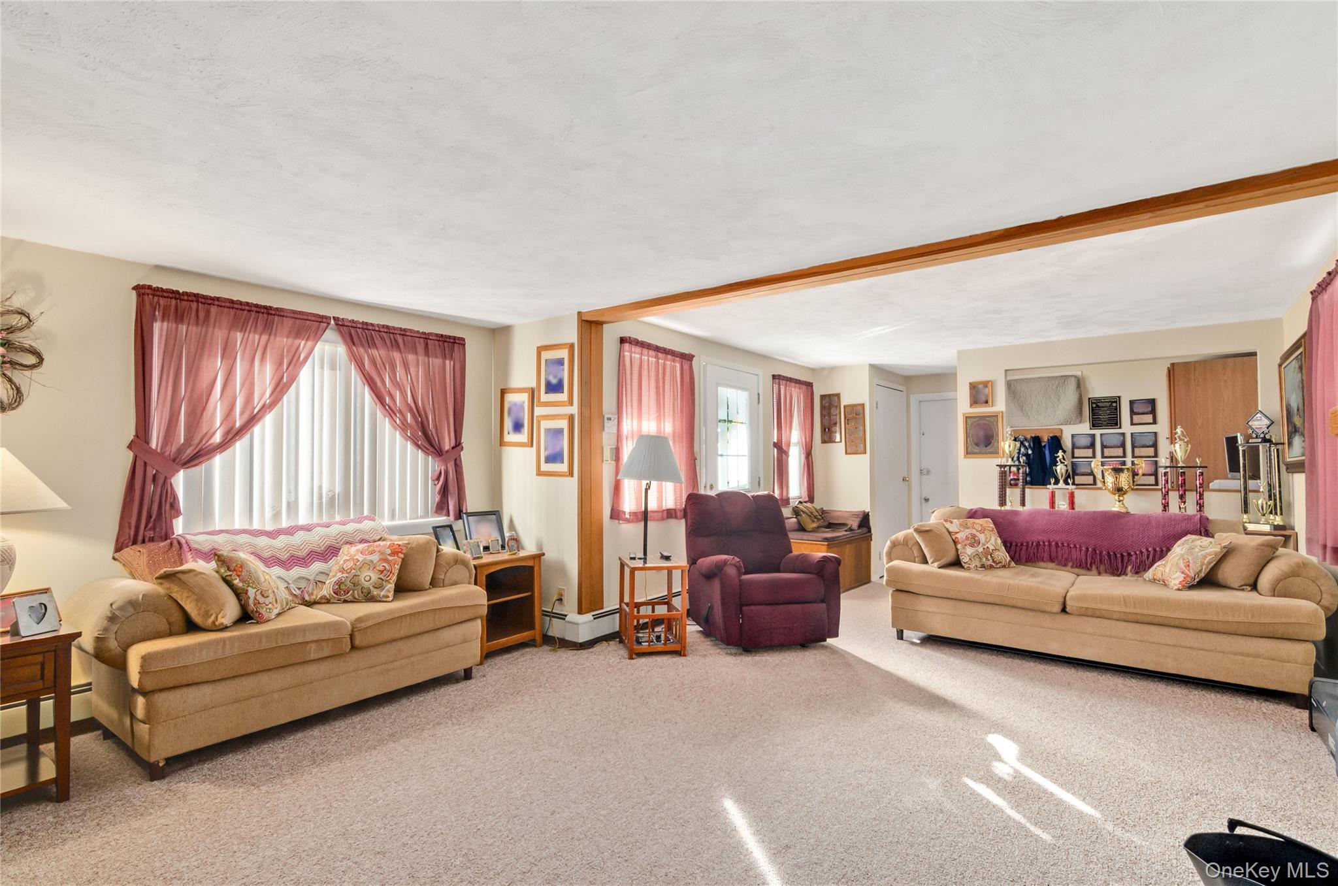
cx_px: 669
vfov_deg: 71.8
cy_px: 443
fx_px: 612
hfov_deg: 95.1
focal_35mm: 16
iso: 400
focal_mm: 11
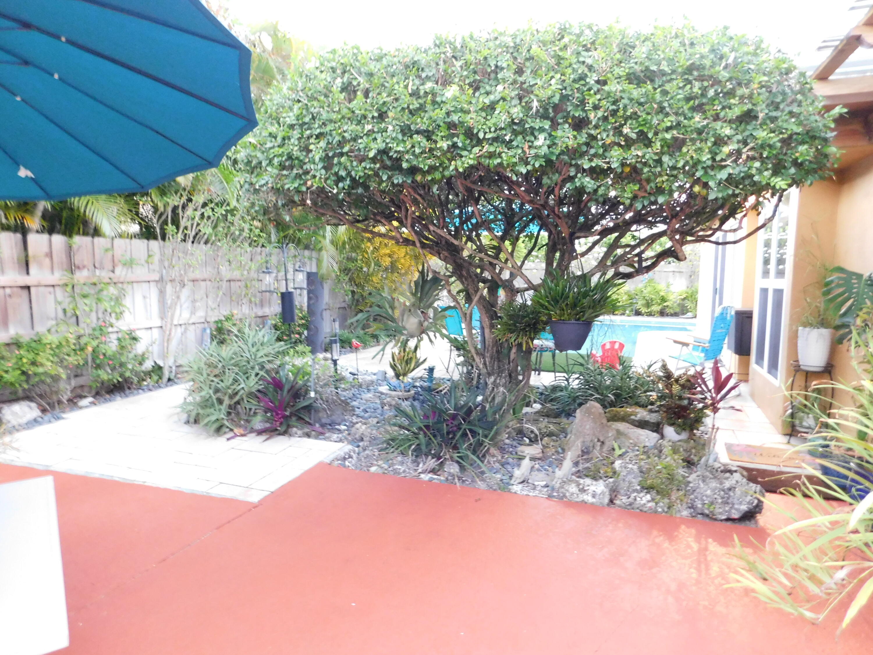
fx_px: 580
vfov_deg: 58.9
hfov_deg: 73.9
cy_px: 328
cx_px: 436
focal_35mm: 23
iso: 560
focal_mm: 4
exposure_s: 1/8
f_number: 3
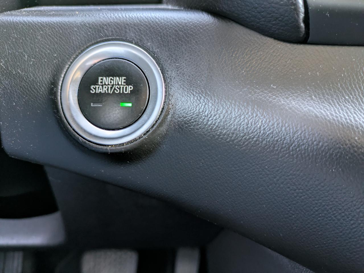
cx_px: 182
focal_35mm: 25
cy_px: 136
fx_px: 263
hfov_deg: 69.4
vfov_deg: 54.9
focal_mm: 5.43
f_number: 1.89
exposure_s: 1/25
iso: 111
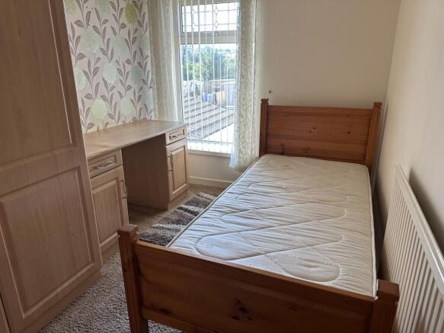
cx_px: 222
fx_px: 308
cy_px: 166
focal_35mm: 24
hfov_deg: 71.6
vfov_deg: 56.8
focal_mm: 6.86
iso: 100
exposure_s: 1/121
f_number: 1.78
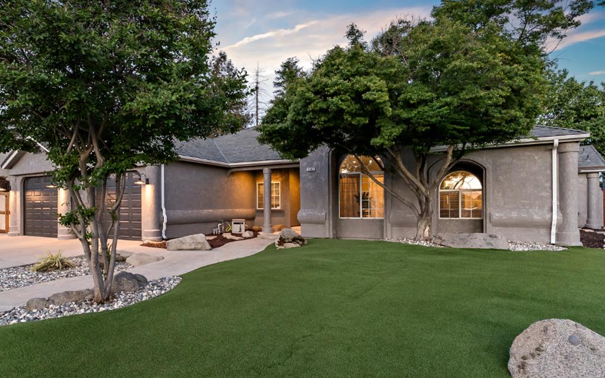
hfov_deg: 81.9
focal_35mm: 21
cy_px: 205
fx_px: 346
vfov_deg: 57.2
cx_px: 264
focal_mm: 14
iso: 3200
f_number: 2.8
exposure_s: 1/160
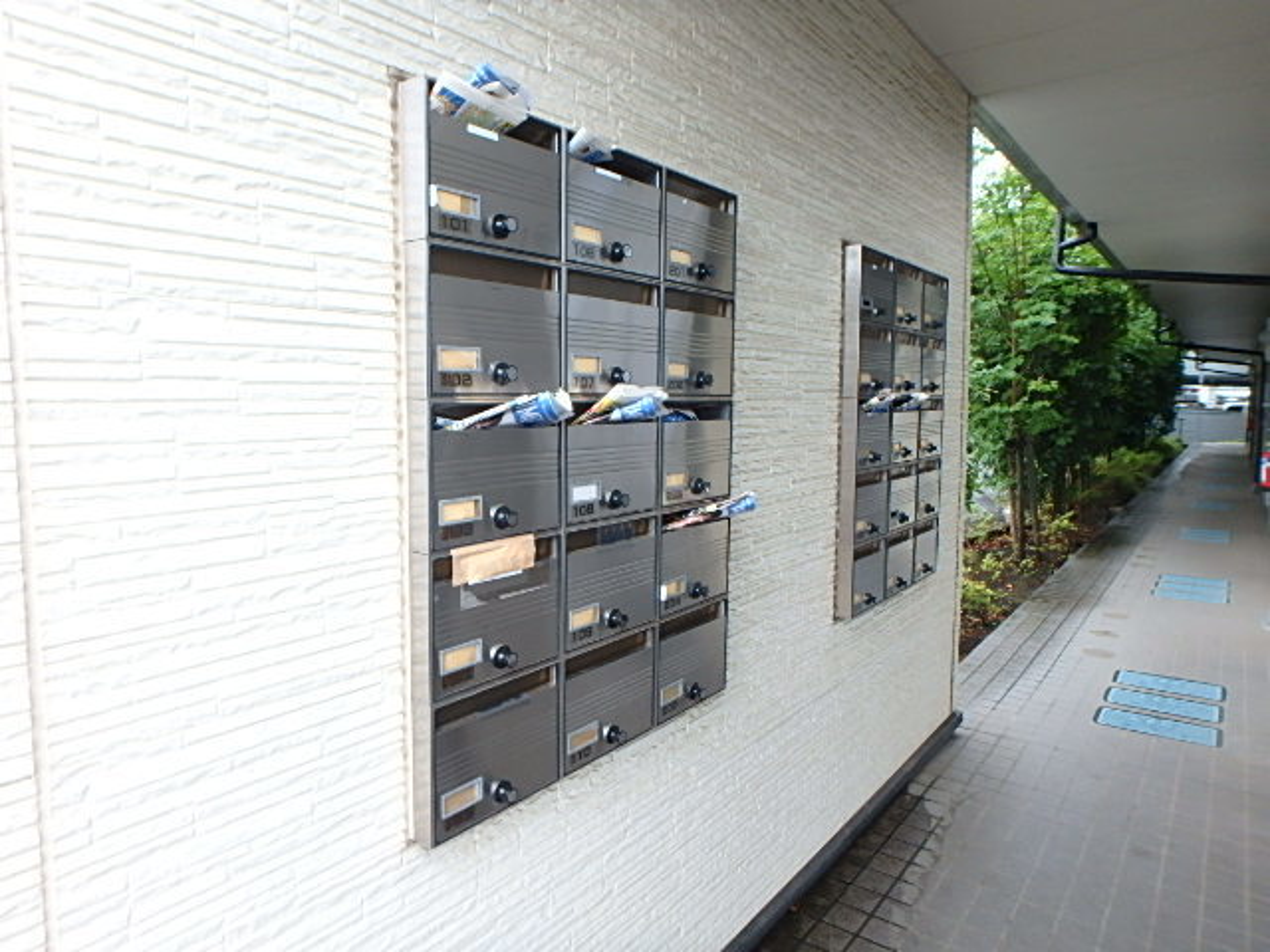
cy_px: 476
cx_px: 635
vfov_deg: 63.4
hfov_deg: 79.0
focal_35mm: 21
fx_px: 770
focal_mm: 3.7
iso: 200
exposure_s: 1/30
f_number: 3.5
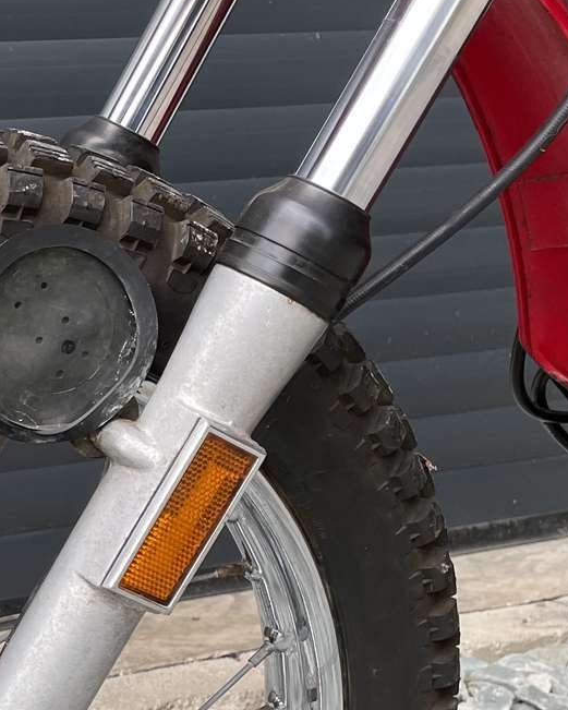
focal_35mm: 78
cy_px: 655
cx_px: -167
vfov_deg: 23.7
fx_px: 1639
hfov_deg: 18.3
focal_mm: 4.2
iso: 50
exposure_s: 1/121
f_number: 1.6
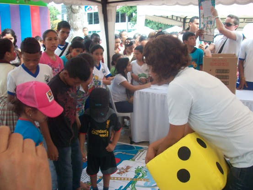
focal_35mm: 34
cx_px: 126
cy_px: 95
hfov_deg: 53.9
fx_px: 249
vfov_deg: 41.8
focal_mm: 5.7
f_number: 2.8
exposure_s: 1/100
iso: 80
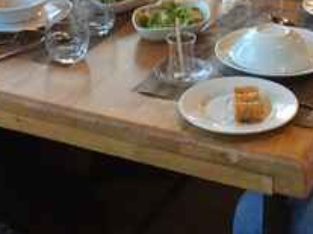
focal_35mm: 94
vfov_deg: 15.0
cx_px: 245
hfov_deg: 20.7
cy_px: -72
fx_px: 849
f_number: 2.2
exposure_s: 1/17
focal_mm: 4.15
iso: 125
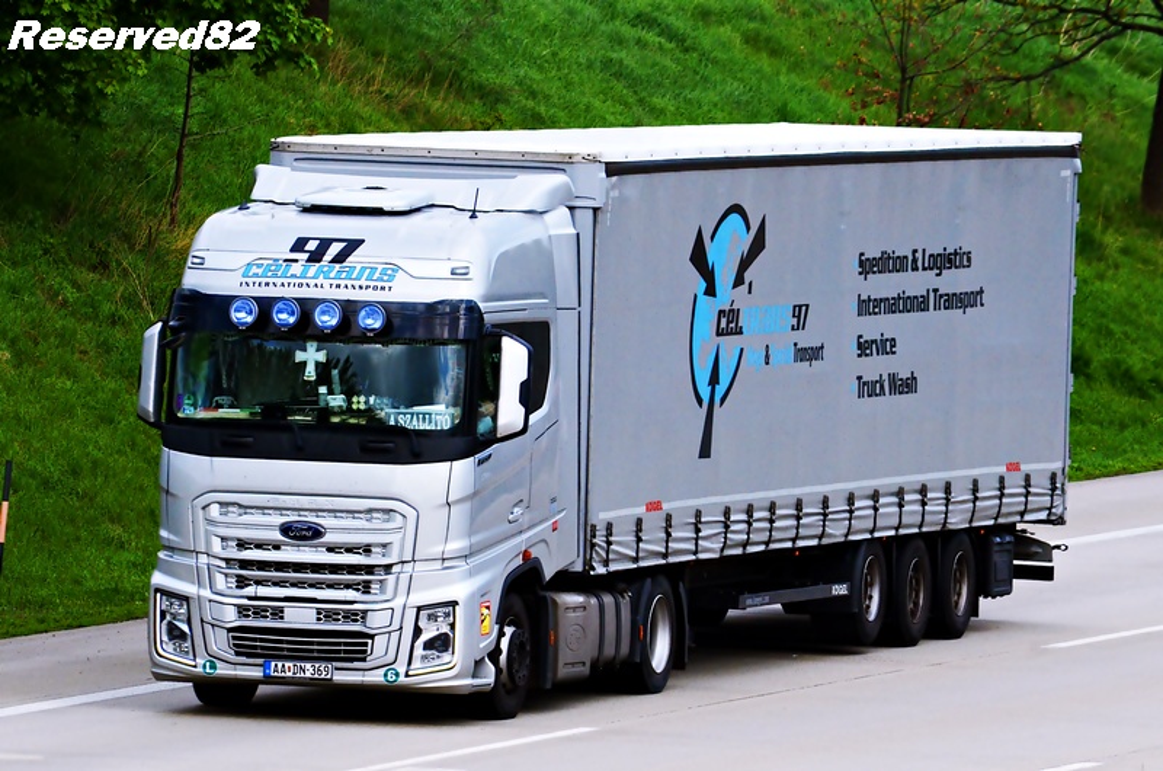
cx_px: 582
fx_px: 12574
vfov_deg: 3.5
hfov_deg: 5.3
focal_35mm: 390
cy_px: 386
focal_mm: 260
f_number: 10
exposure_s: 1/1600
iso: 800
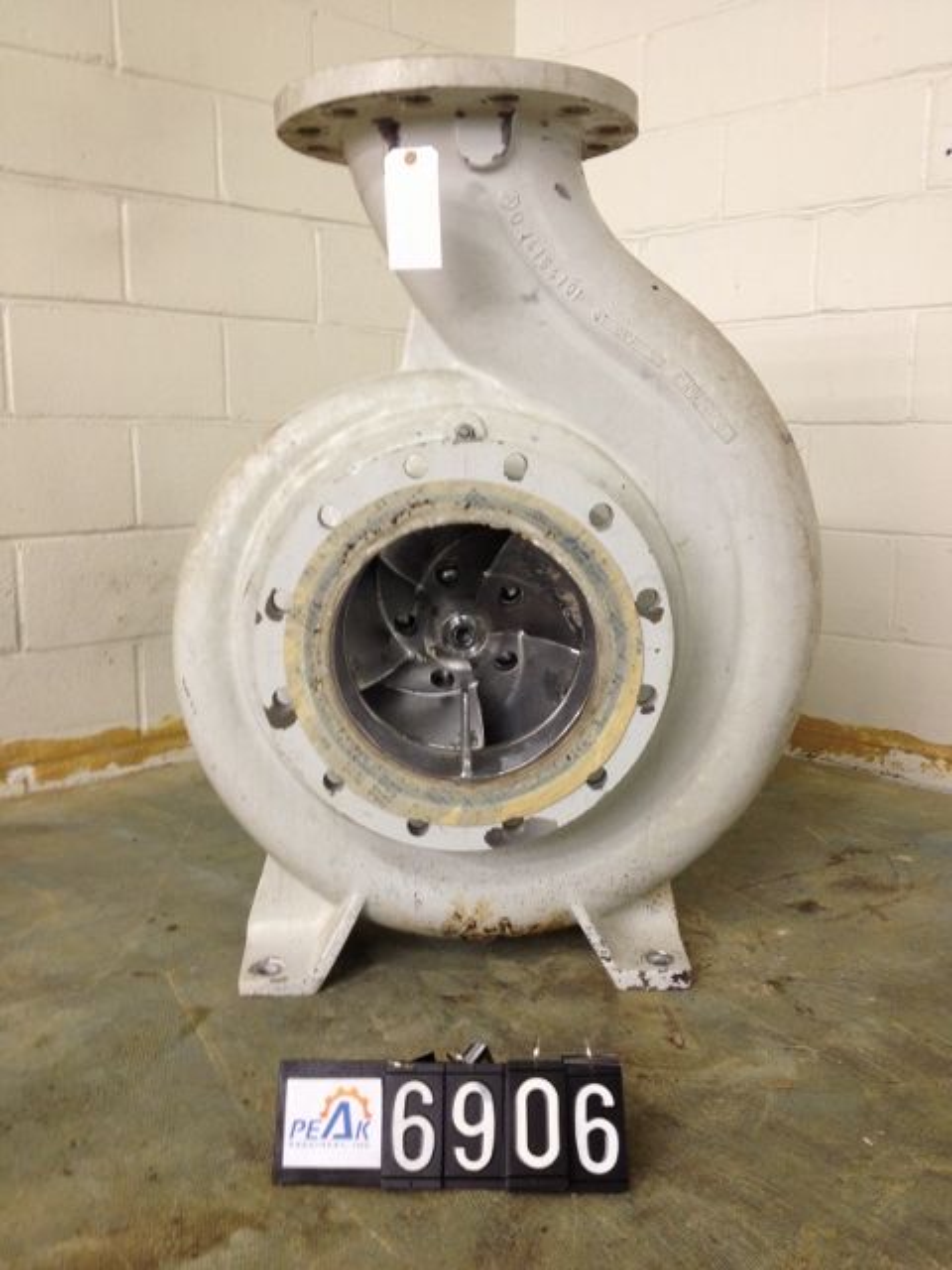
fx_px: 1283
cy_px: 635
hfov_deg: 40.7
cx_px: 476
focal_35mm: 35
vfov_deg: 52.6
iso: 100
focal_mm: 4.28
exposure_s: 1/20
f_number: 2.4
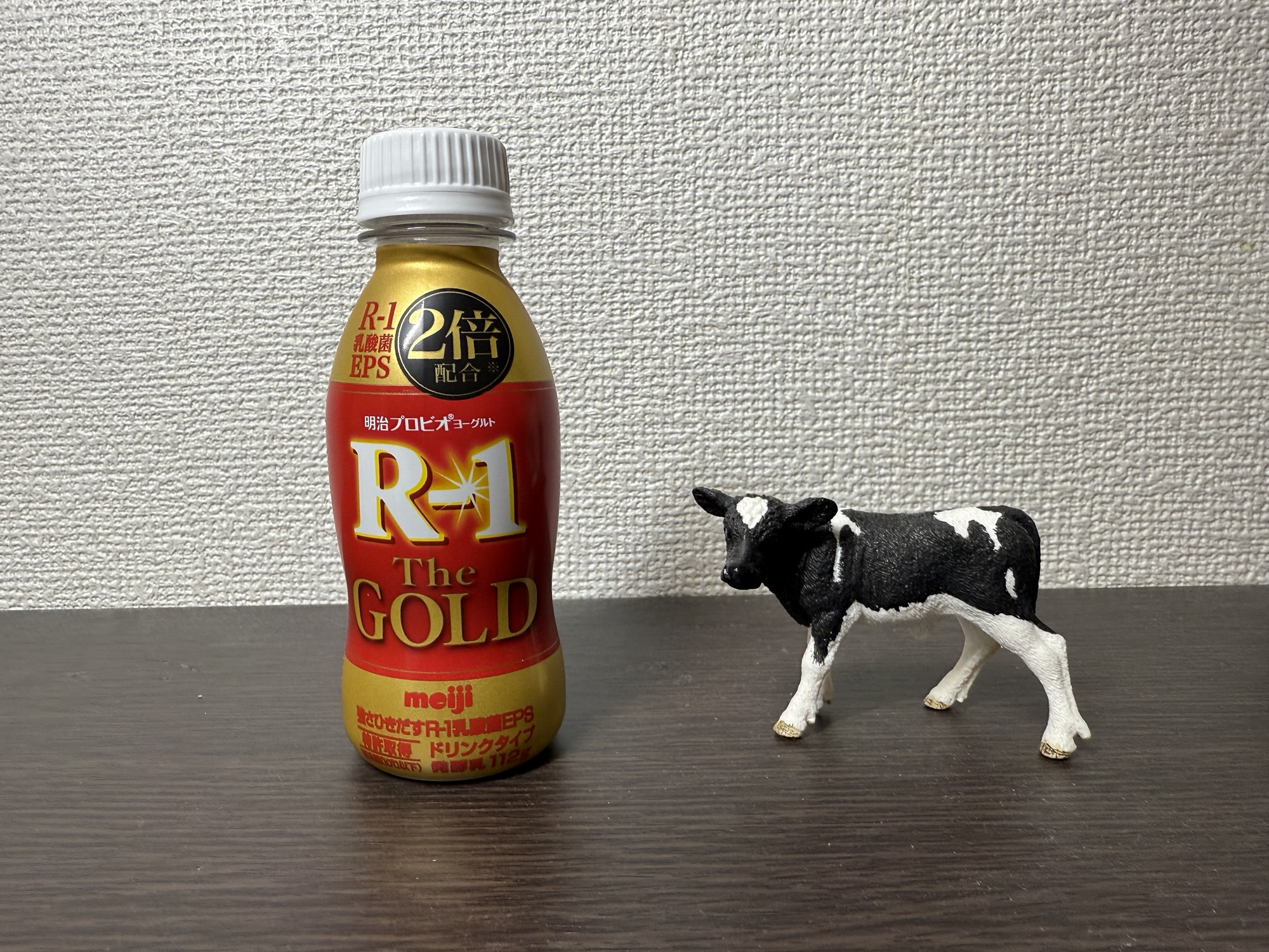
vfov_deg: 56.8
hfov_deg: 71.6
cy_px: 476
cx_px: 634
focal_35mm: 24
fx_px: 880
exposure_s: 1/94
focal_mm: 2.22
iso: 80
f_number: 2.2
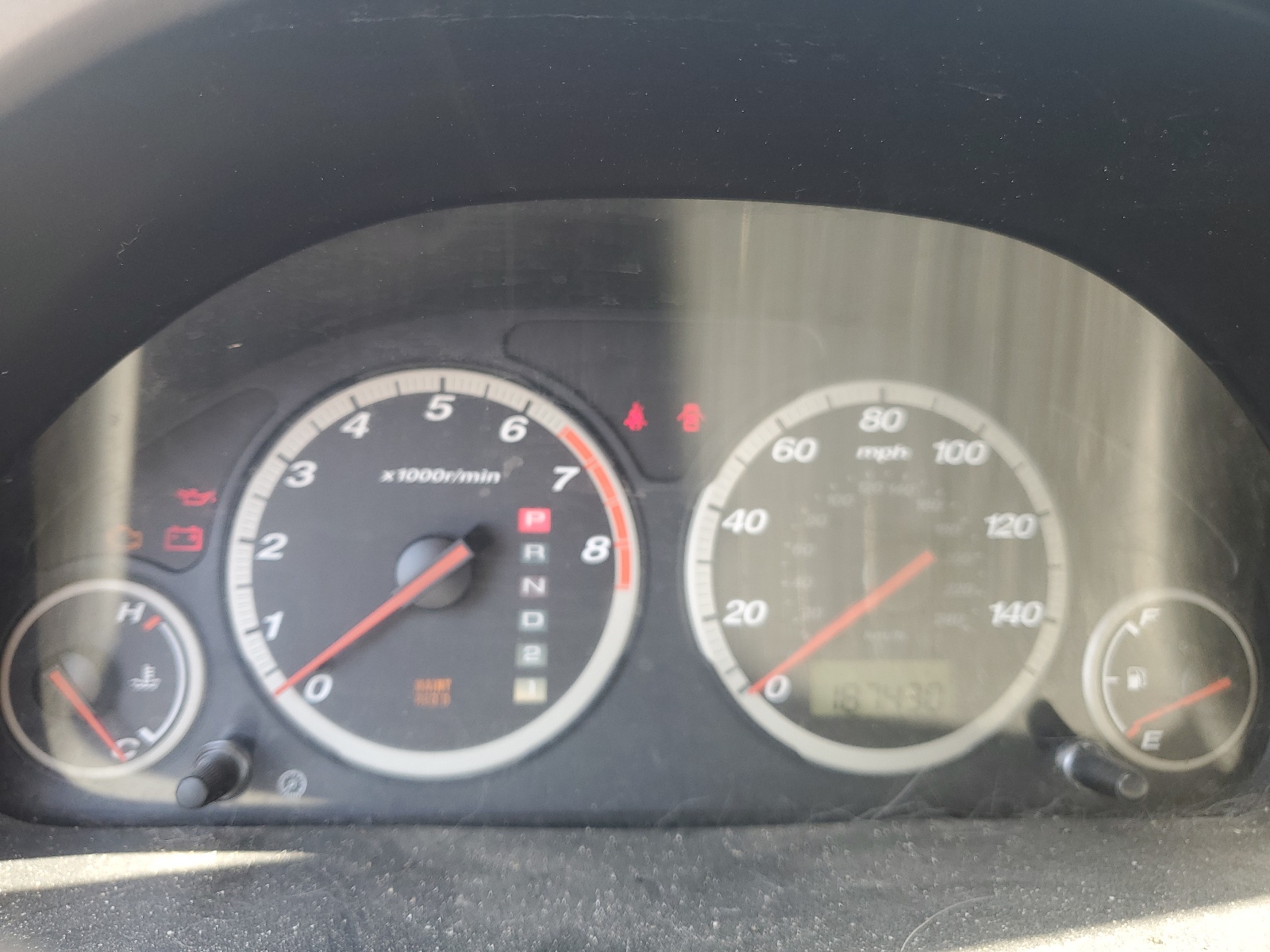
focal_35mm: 26
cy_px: 476
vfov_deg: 53.1
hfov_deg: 67.3
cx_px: 635
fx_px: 954
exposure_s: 1/122
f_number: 1.5
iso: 50
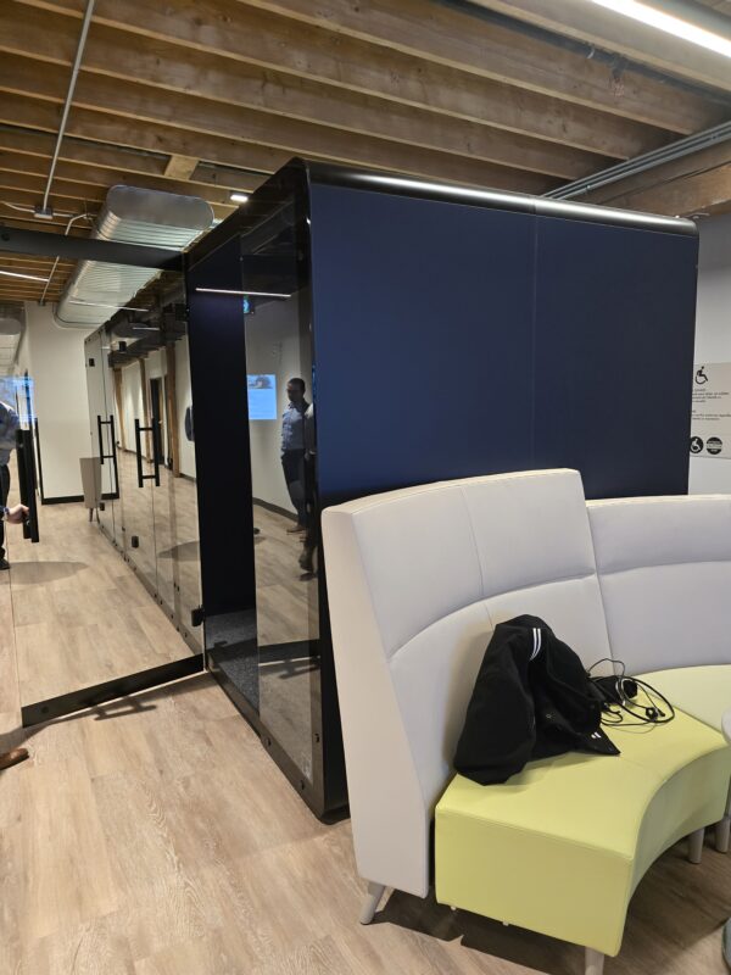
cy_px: 488
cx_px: 366
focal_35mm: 23
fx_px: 648
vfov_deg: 73.9
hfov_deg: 58.9
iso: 1000
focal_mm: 6.3
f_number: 1.7
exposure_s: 1/120
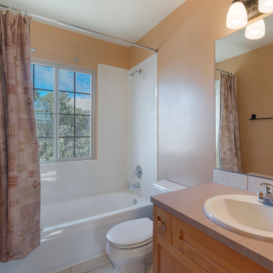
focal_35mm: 21
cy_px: 133
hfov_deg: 70.3
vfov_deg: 72.1
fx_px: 187
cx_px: 179
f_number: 9
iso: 250
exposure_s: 1/15
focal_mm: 16
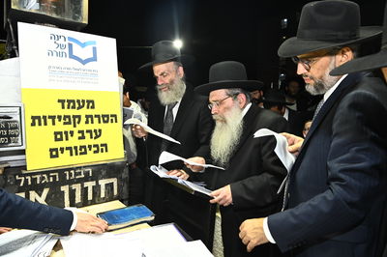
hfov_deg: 73.8
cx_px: 194
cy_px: 128
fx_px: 258
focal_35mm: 24
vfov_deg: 53.1
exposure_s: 1/125
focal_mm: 24
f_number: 8
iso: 1600
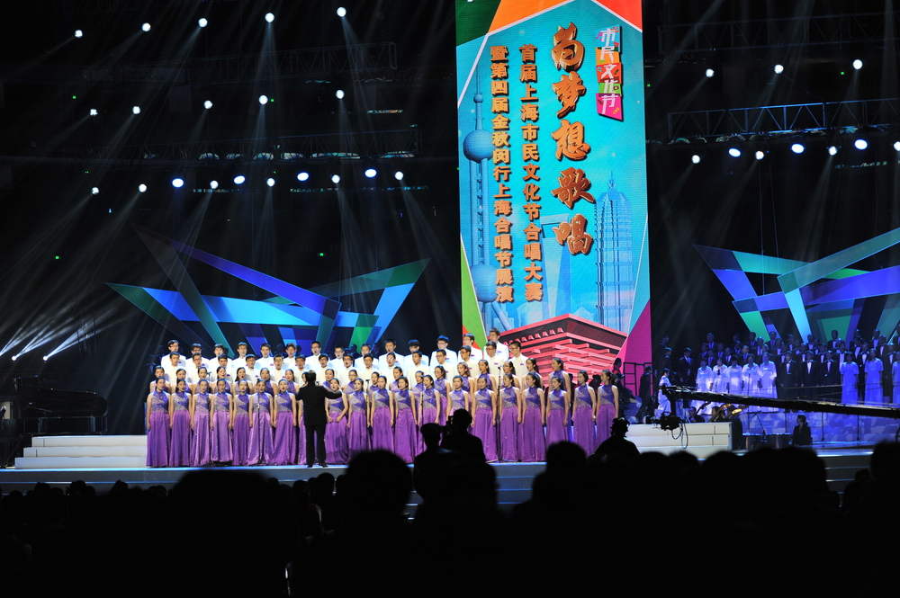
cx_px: 450
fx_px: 1749
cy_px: 299
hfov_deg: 28.9
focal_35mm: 70
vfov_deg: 19.4
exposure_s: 1/400
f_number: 3.2
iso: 800
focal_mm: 70
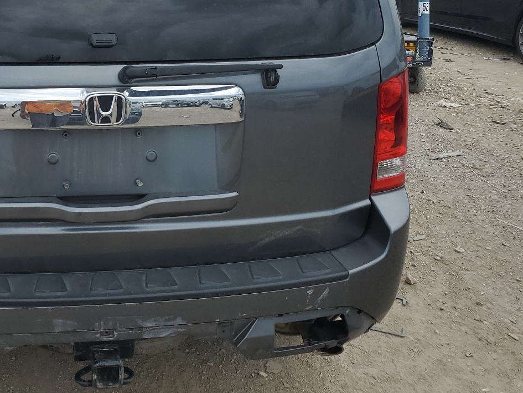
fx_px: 665
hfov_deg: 41.0
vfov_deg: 32.4
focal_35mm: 44
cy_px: 106
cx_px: 101
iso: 50
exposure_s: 1/2500
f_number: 1.5
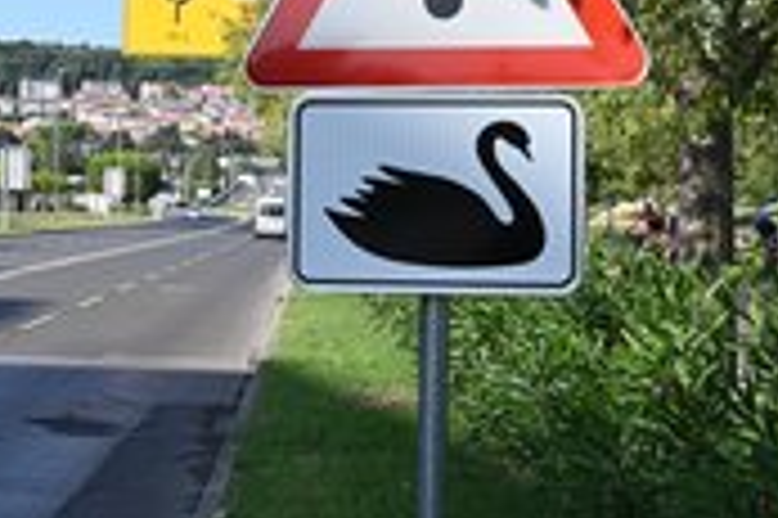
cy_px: 151
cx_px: 292
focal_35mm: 78
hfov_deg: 25.9
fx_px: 1684
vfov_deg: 17.4
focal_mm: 18
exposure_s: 1/250
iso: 100
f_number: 6.3
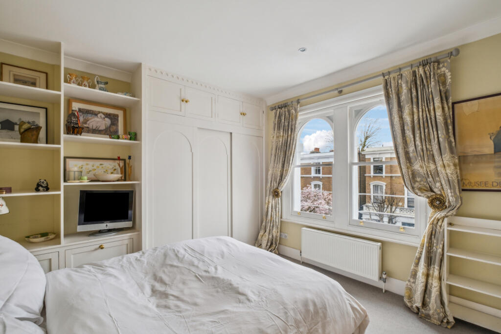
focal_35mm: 15
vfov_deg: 77.3
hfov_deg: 100.4
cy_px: 167
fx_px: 209
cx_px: 250
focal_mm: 10
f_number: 8
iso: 640
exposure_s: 1/60
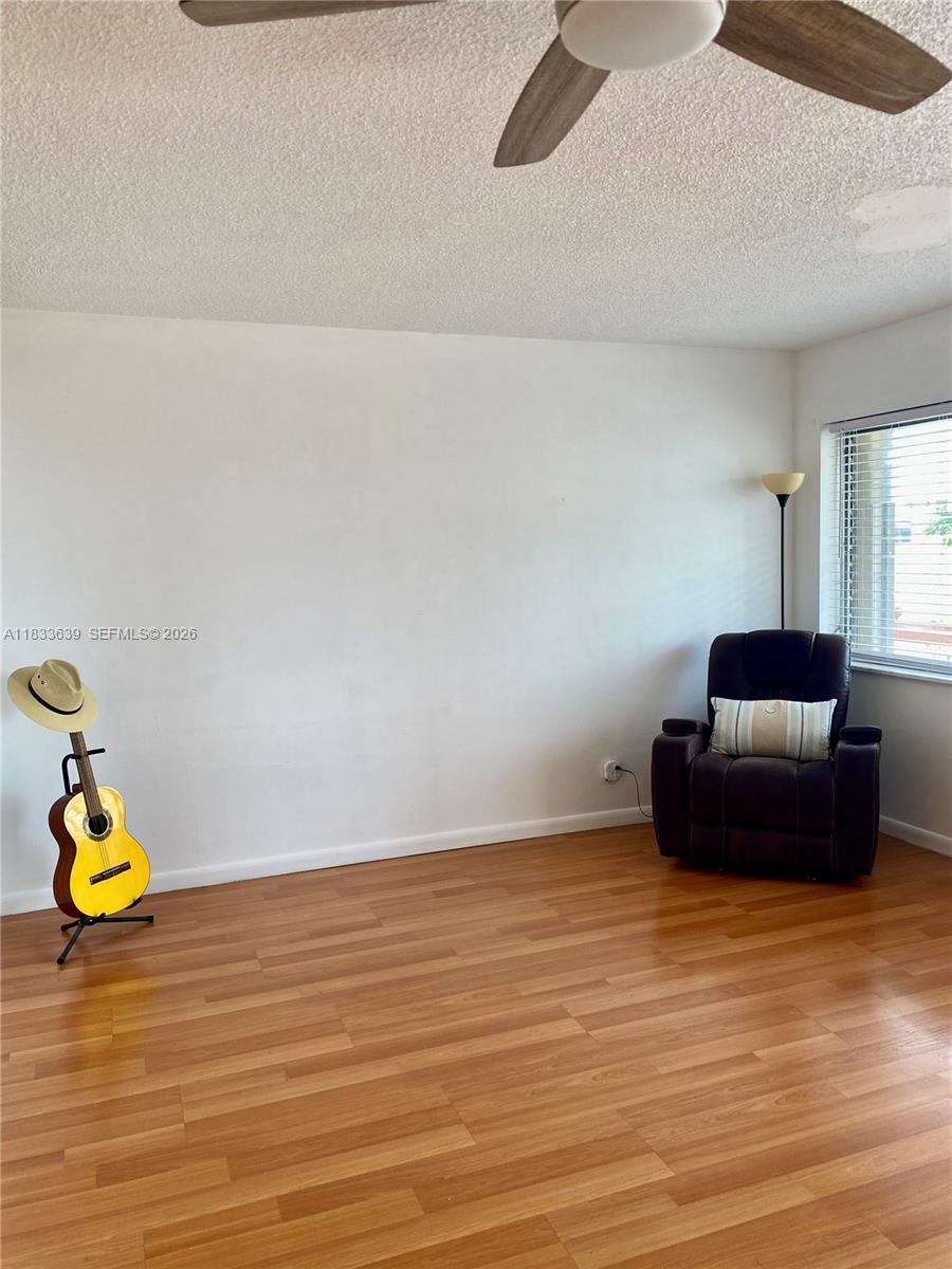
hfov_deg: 53.1
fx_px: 953
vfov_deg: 67.3
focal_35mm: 26
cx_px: 476
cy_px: 634
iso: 50
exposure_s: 1/120
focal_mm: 4.25
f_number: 1.8
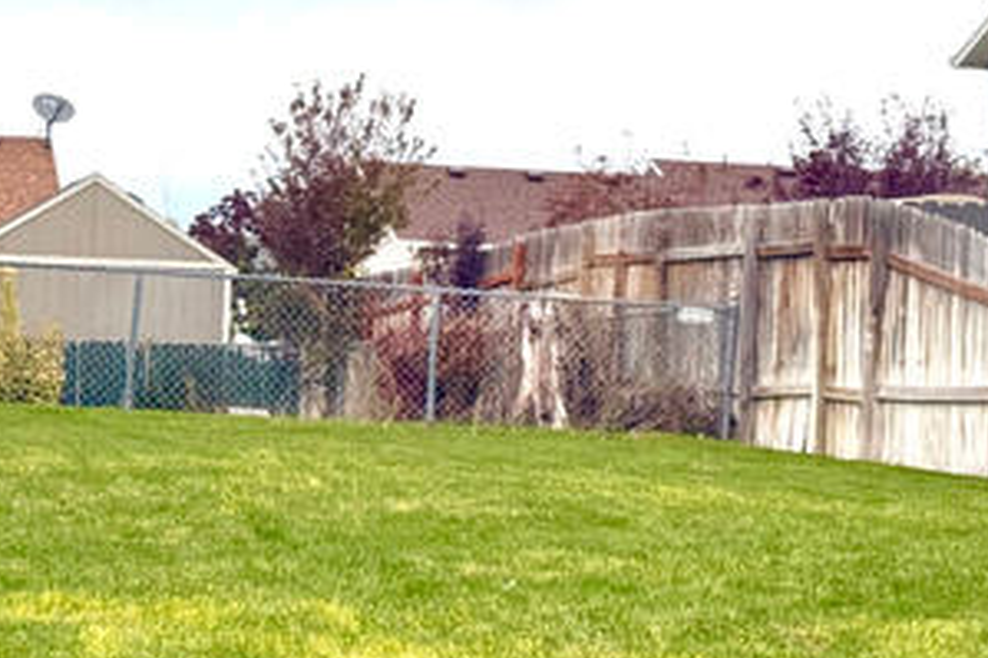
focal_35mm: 107
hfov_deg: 18.8
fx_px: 2935
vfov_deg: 12.8
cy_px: 281
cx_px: 79
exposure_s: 1/875
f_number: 1.78
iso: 80
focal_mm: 6.76
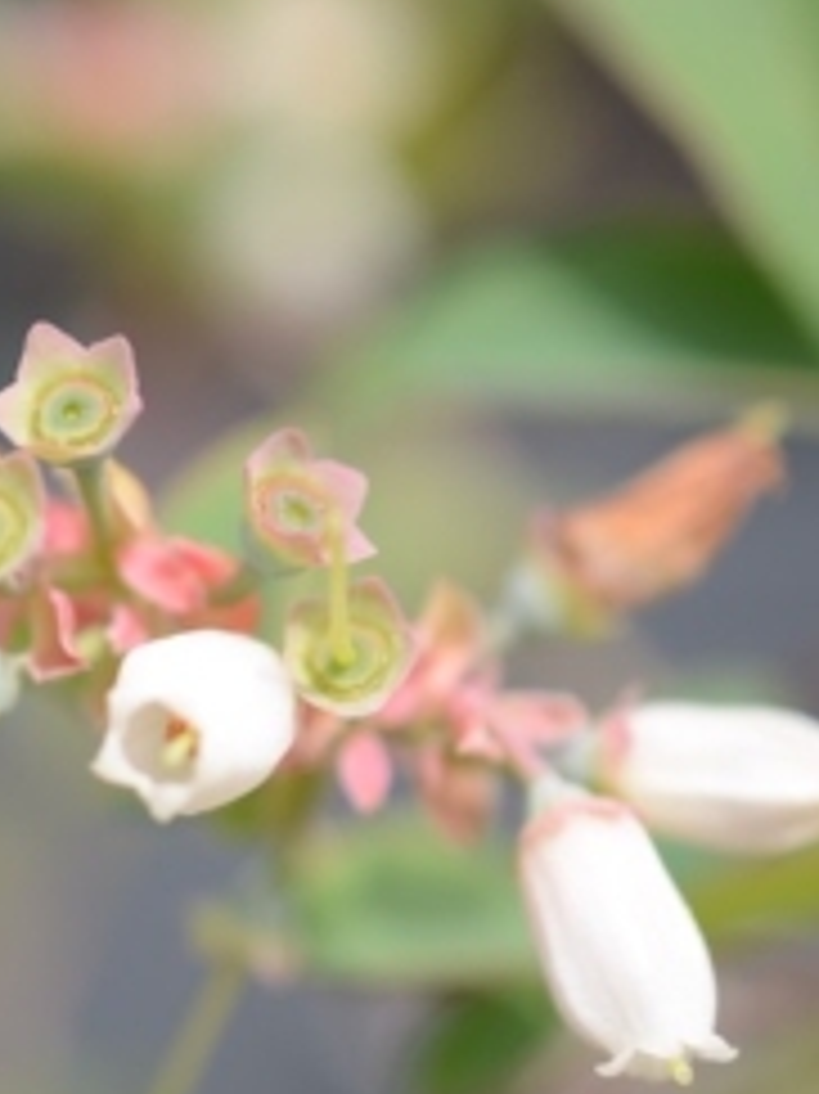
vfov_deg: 18.4
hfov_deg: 13.7
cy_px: 621
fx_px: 3378
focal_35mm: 107
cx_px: 140
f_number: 3.5
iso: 140
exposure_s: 1/1250
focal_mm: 40
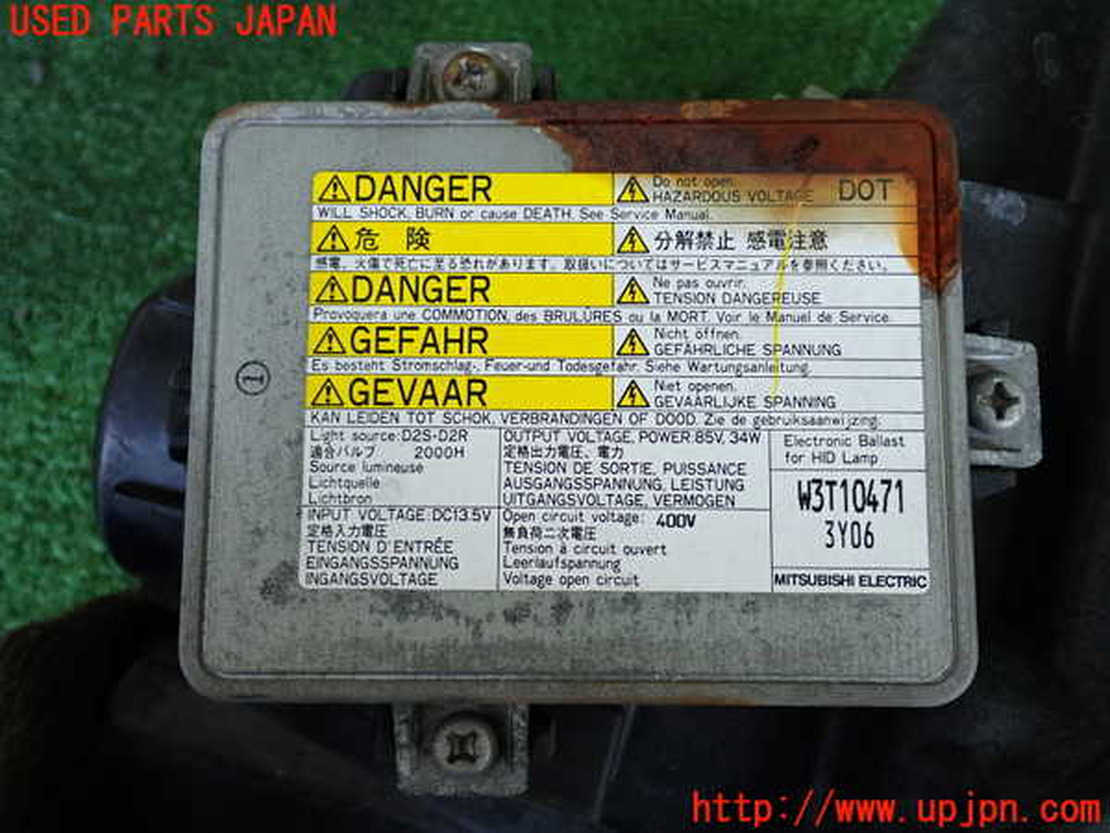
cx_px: 555
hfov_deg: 51.4
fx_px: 1154
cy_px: 416
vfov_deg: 39.7
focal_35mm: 36
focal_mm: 6.37
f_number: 2.5
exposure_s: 1/125
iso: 250
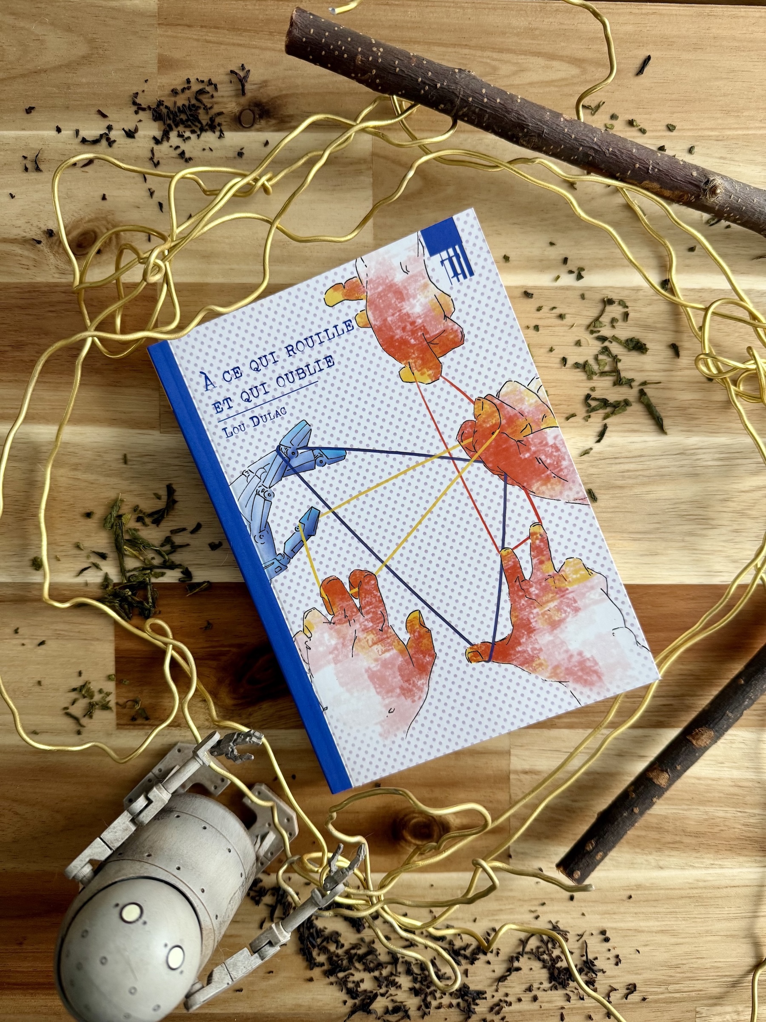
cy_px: 511
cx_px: 383
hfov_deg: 56.8
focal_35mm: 24
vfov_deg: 71.6
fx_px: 708
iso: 200
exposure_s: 1/74
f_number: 1.78
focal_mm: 6.76
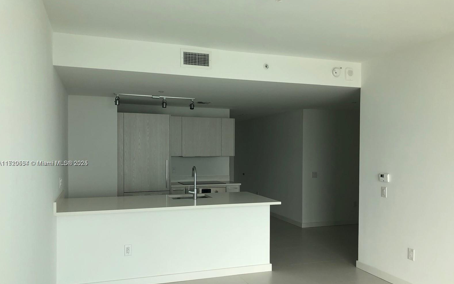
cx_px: 225
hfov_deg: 62.9
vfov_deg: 41.7
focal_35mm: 30
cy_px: 164
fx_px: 371
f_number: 1.8
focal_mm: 4
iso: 25
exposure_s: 1/120
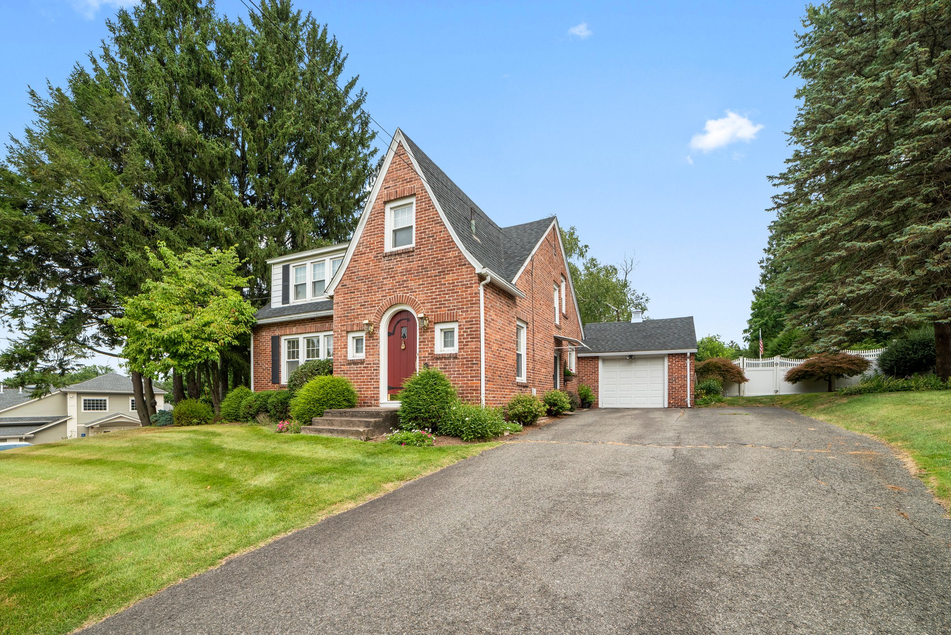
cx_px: 476
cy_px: 318
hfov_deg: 104.2
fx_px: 370
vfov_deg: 81.3
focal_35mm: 14
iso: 400
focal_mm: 14
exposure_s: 1/250
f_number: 9
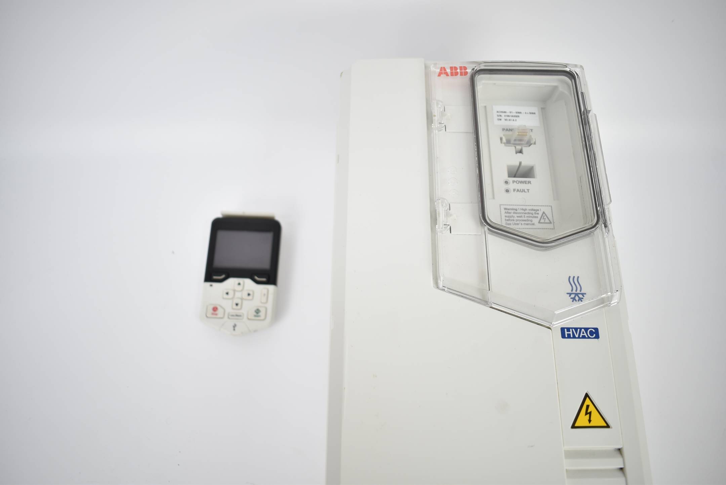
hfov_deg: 67.3
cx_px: 363
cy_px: 242
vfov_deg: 48.0
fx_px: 545
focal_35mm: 27
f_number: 3.5
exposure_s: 1/40
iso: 100
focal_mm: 18
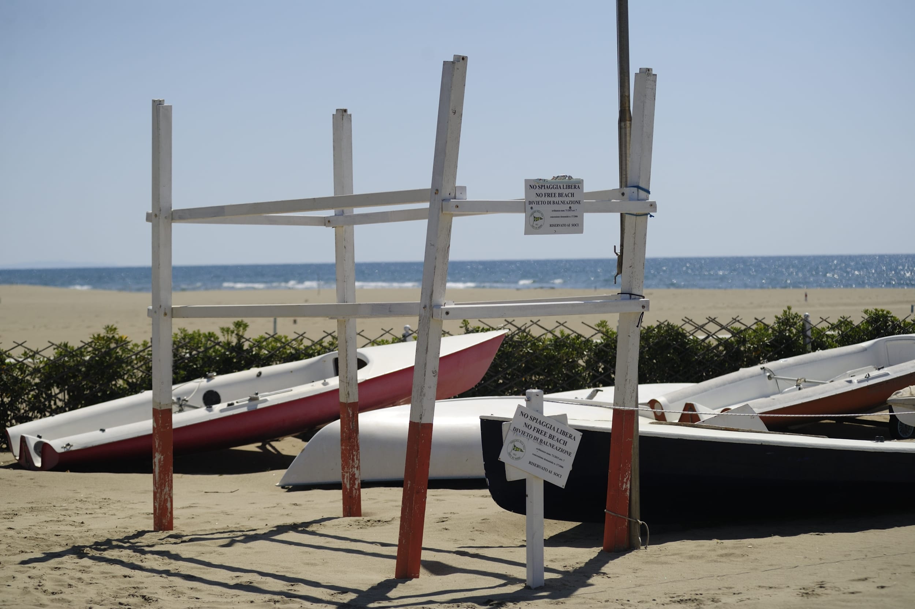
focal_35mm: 80
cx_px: 458
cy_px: 304
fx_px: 2032
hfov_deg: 25.4
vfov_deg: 17.0
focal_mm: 80
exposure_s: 1/8000
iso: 200
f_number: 5.6
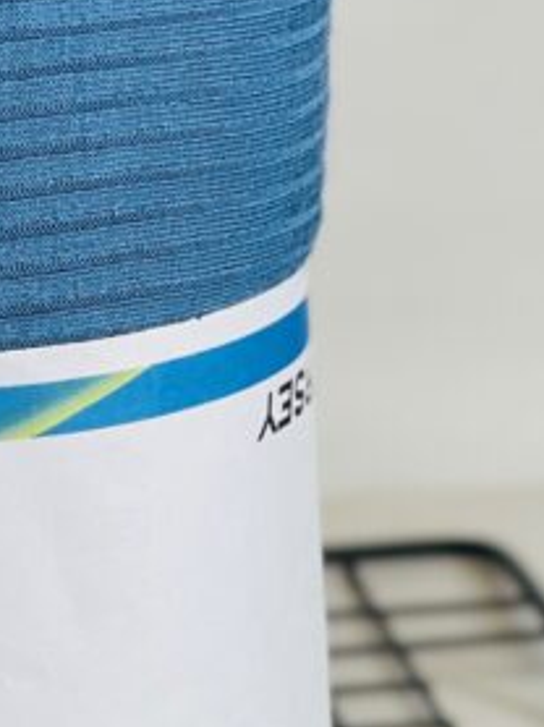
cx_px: -68
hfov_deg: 6.3
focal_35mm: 236
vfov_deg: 8.4
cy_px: 463
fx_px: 4953
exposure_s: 1/121
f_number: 2.2
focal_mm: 7.5
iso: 40
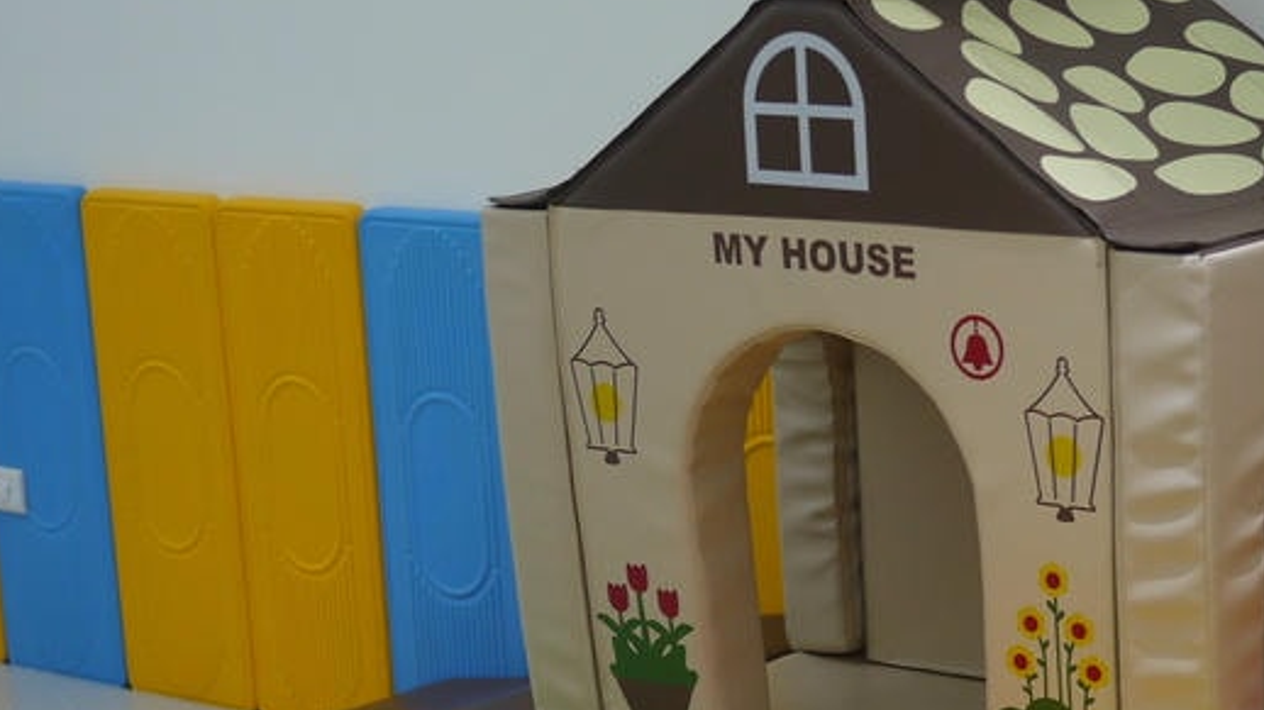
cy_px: 761
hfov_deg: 21.0
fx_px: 3384
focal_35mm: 101
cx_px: 939
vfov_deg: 11.8
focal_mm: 20
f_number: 1.7
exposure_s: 1/160
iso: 160
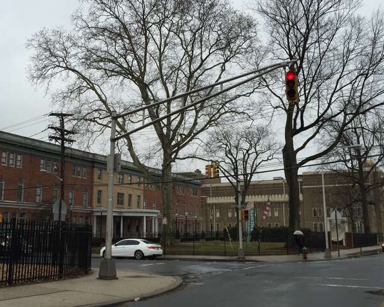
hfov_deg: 47.6
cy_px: 161
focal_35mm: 38
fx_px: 432
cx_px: 148
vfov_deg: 39.2
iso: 32
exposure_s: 1/482
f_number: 2.2
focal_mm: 4.15
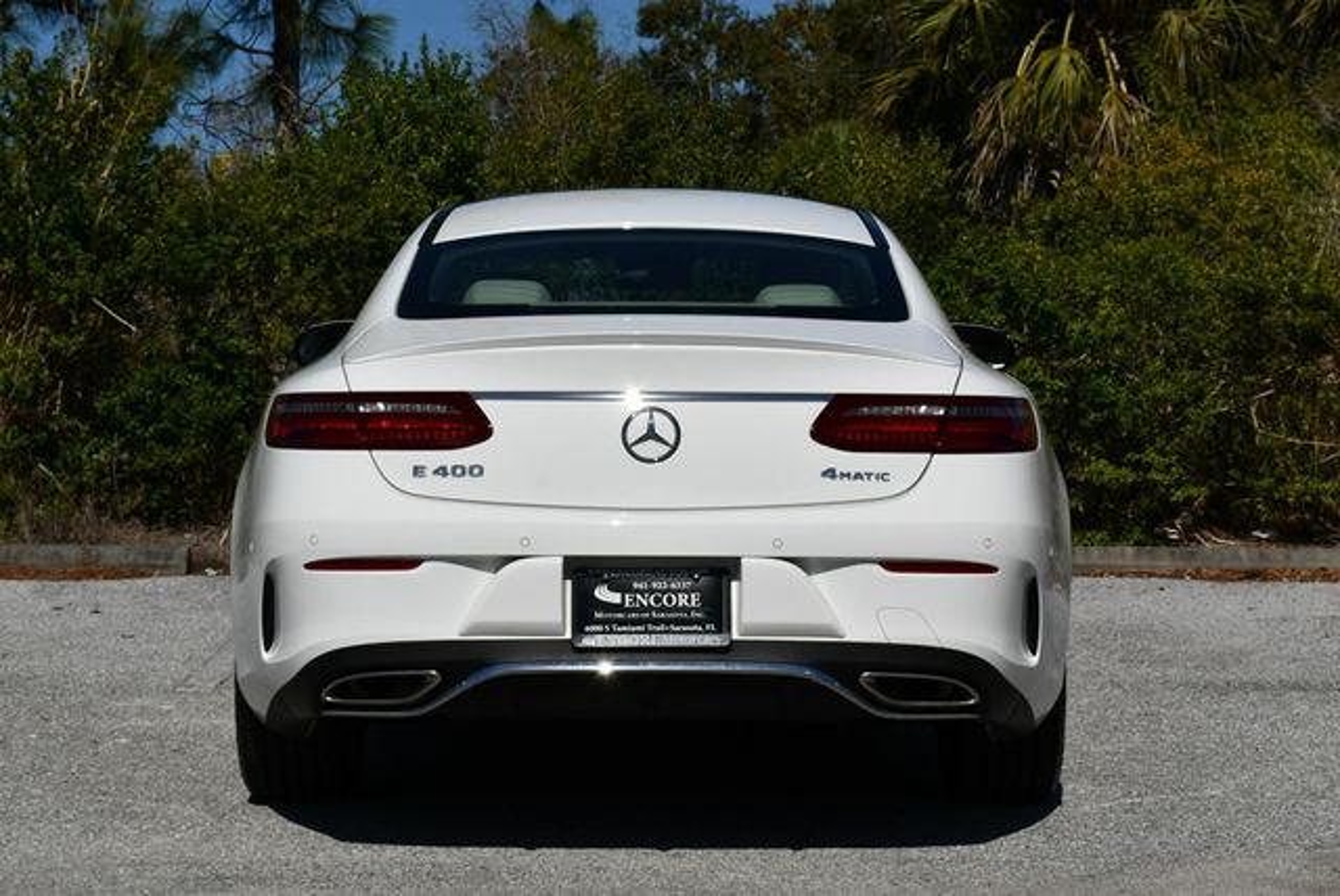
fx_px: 3353
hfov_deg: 22.6
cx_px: 670
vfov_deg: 15.2
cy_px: 448
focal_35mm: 90
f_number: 11
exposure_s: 1/500
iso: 100
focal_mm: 45
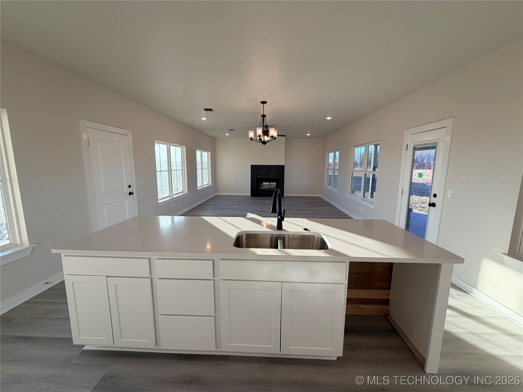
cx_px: 262
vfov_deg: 85.7
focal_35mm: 14
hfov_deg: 102.1
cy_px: 196
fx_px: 212
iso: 50
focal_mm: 2.22
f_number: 2.2
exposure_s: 1/216
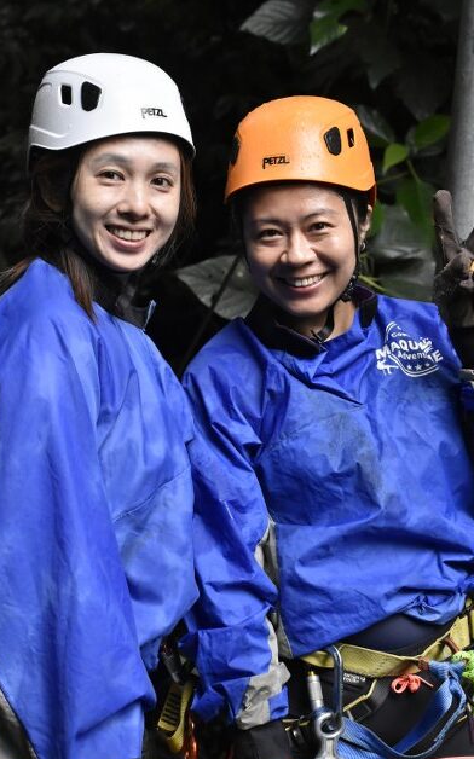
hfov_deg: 16.7
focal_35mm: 78
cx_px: 230
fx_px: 1614
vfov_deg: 26.5
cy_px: 383
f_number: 6.3
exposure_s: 1/200
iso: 2500
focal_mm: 50
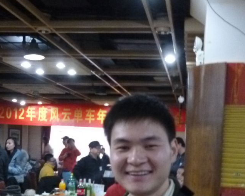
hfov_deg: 34.1
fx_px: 399
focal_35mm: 55
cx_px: 141
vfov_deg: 26.8
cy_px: 169
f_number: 3.1
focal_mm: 5
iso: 800
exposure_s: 1/15
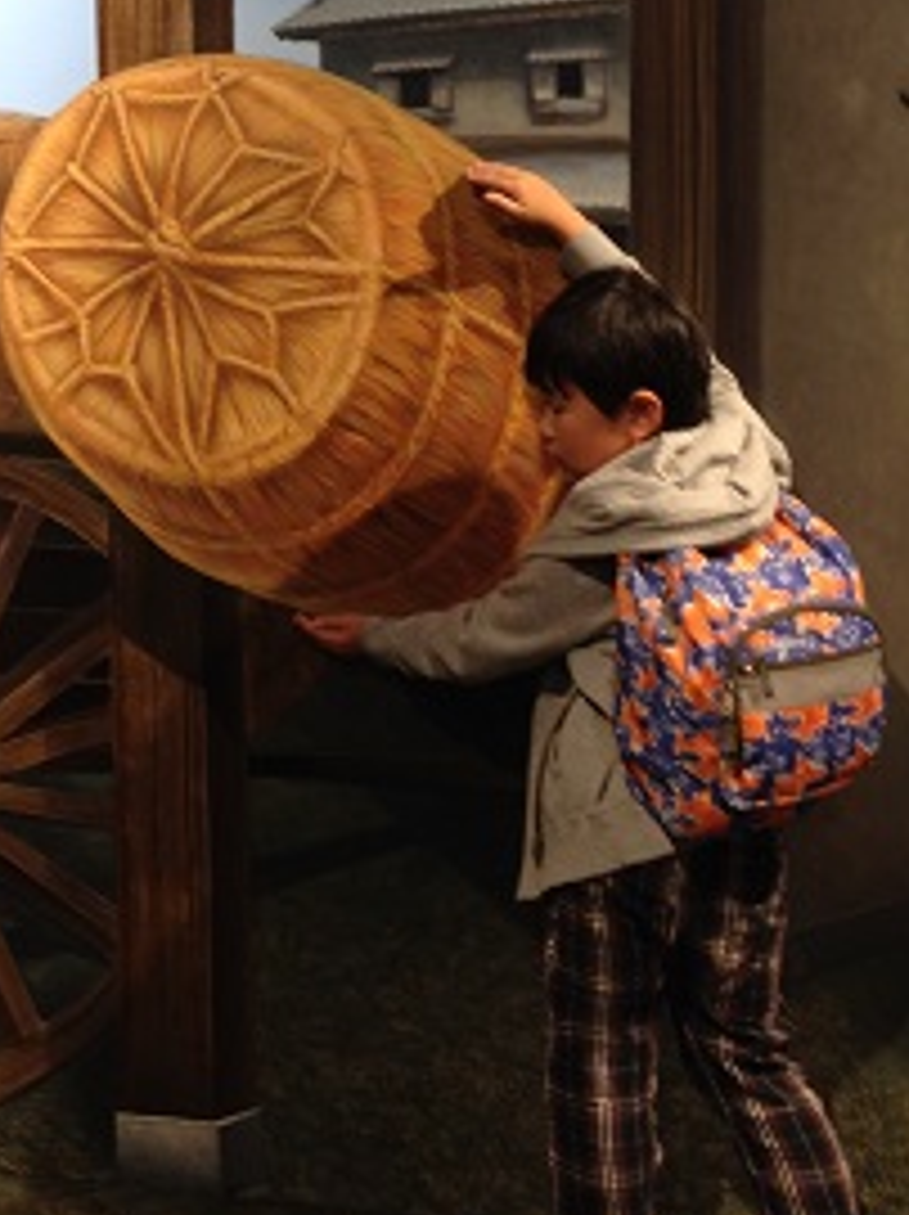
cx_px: 207
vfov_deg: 31.9
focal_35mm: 60
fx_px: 2104
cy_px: 369
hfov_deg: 24.1
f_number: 2.4
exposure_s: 1/20
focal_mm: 4.12
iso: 64
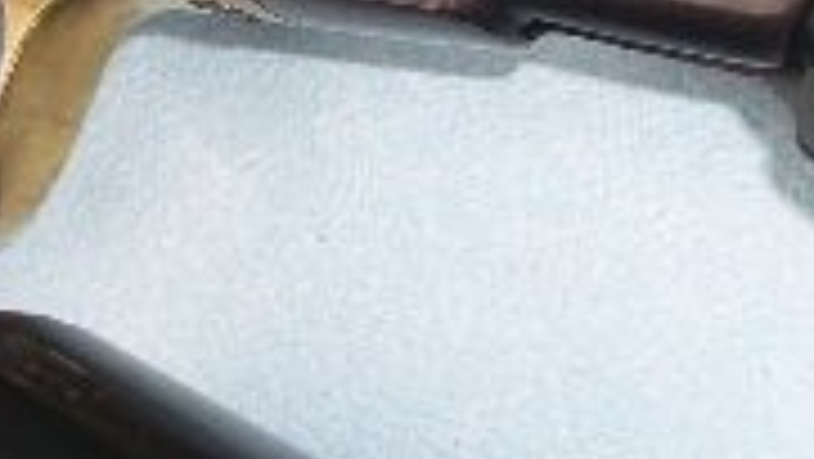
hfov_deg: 15.9
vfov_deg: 9.0
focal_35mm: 135
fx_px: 2915
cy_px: 68
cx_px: 454
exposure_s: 1/30
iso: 80
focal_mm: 5.8
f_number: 4.3
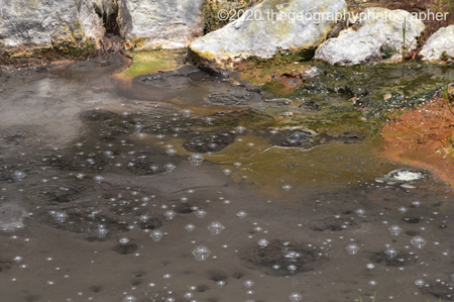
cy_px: 151
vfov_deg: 6.2
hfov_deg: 9.4
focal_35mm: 220
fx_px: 2771
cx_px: 227
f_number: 11
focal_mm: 220
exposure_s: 1/500
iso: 400
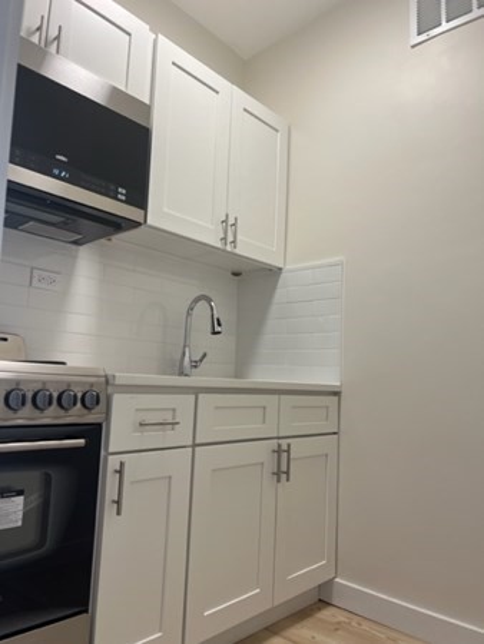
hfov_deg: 53.1
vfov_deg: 67.3
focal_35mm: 26
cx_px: 242
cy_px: 322
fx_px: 484
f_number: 1.5
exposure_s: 1/120
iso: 80
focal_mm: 5.7
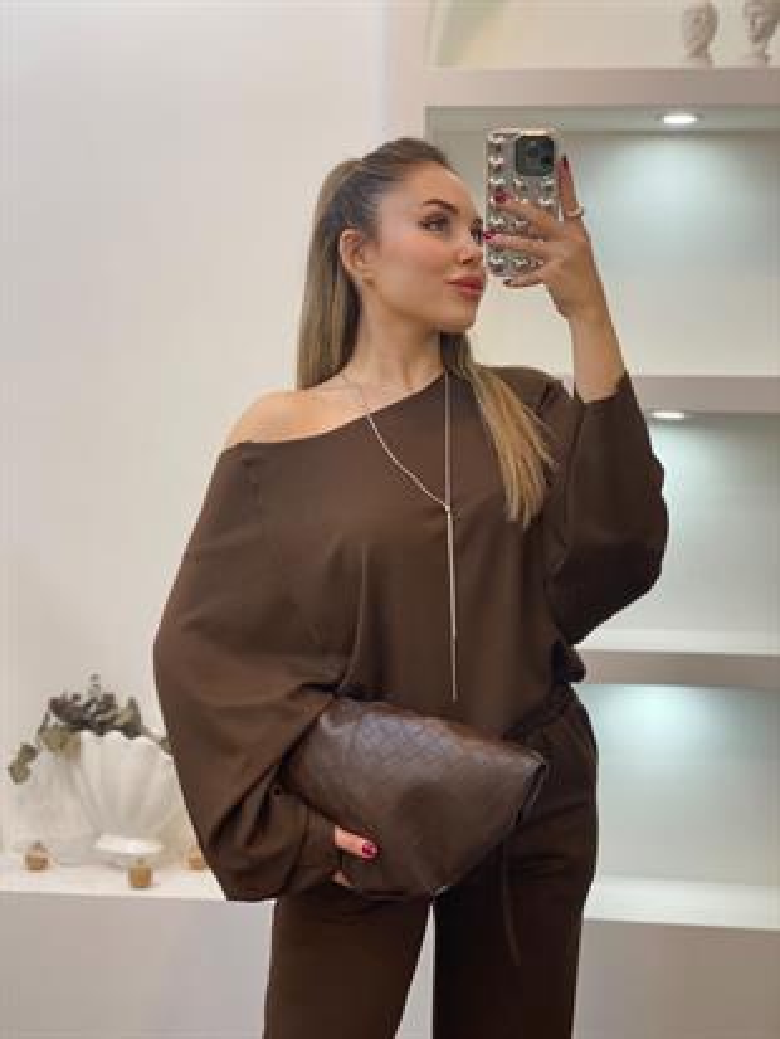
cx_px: 390
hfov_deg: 28.0
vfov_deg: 36.8
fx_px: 1561
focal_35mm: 52
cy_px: 520
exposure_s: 1/100
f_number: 2
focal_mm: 6
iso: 100
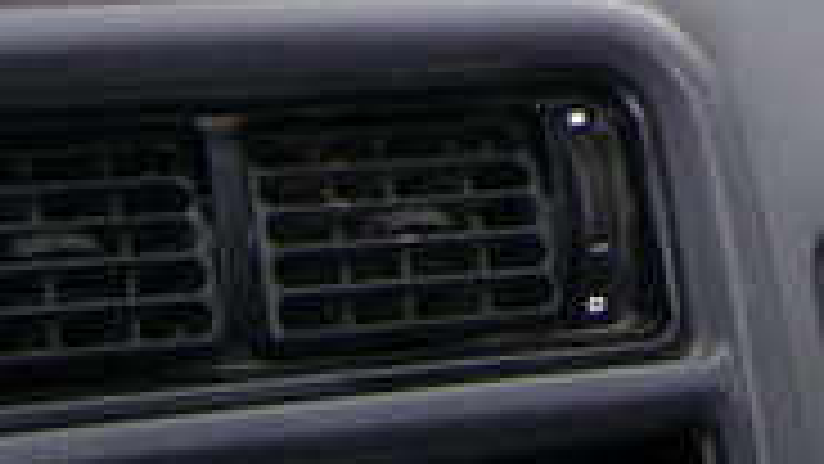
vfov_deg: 8.7
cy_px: -437
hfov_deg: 15.2
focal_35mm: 133
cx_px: 1148
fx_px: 2906
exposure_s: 1/71
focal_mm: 5.95
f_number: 2.8
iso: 100
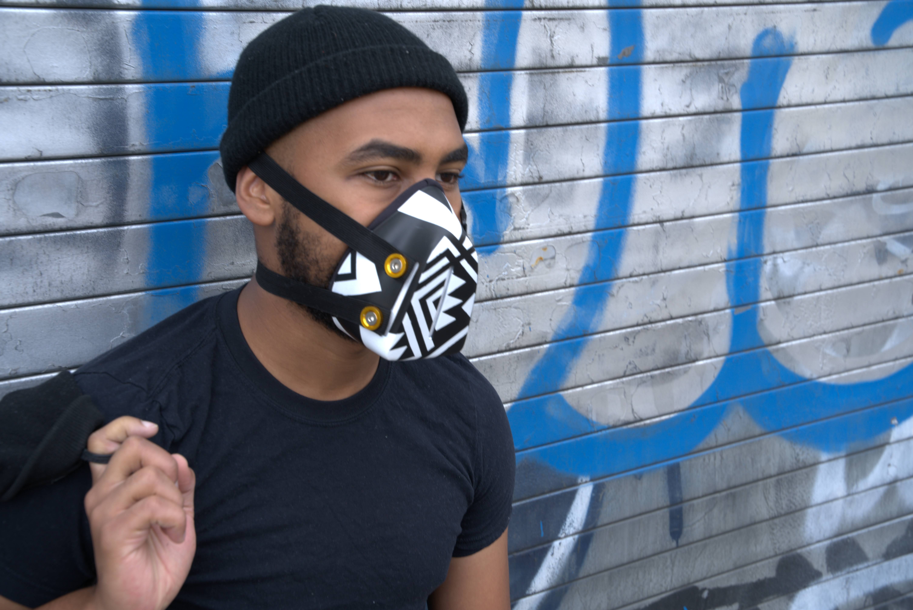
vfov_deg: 27.6
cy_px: 305
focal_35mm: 49
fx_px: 1243
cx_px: 456
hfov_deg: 40.3
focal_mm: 49
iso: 250
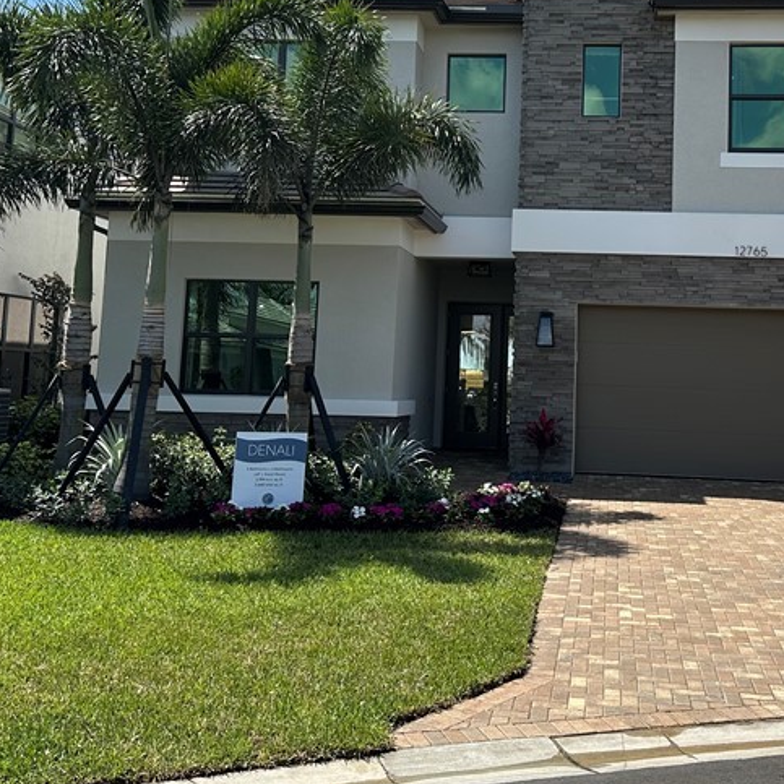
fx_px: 1153
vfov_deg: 37.0
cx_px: 537
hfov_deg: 37.1
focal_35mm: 45
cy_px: 239
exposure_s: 1/4184
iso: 80
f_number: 1.78
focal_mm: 6.86
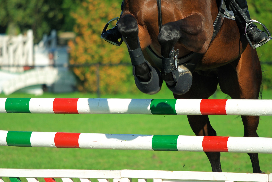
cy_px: 91
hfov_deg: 6.5
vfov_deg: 4.4
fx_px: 2383
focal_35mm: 315
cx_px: 136
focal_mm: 210
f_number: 5
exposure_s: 1/750
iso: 100
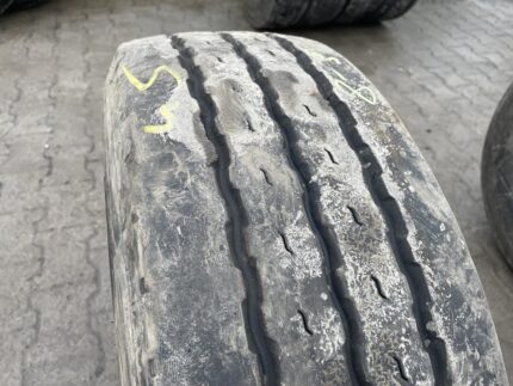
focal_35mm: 26
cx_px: 256
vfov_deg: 53.1
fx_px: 386
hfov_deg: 67.3
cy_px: 193
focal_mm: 4.2
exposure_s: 1/121
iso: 32
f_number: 1.6
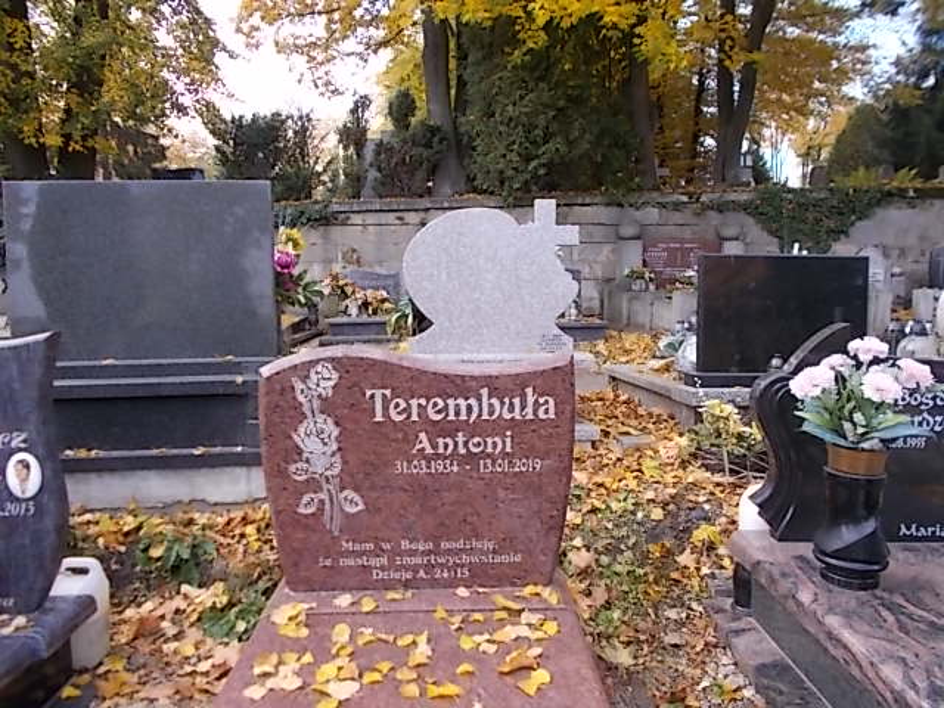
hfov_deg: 67.3
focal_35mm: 26
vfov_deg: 53.1
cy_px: 354
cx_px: 472
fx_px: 709
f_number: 3.2
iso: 80
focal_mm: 4.6
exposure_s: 1/125
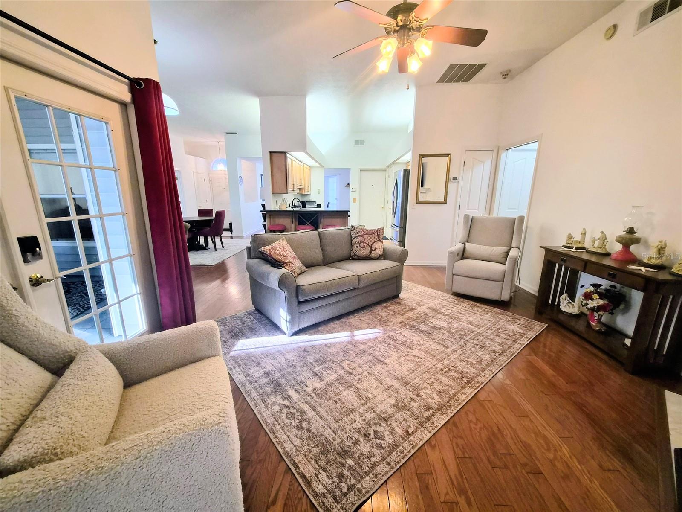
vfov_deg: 89.9
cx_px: 341
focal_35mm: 13
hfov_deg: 106.2
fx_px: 256
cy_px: 256
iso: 400
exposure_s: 1/60
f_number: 2.2
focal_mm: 1.7
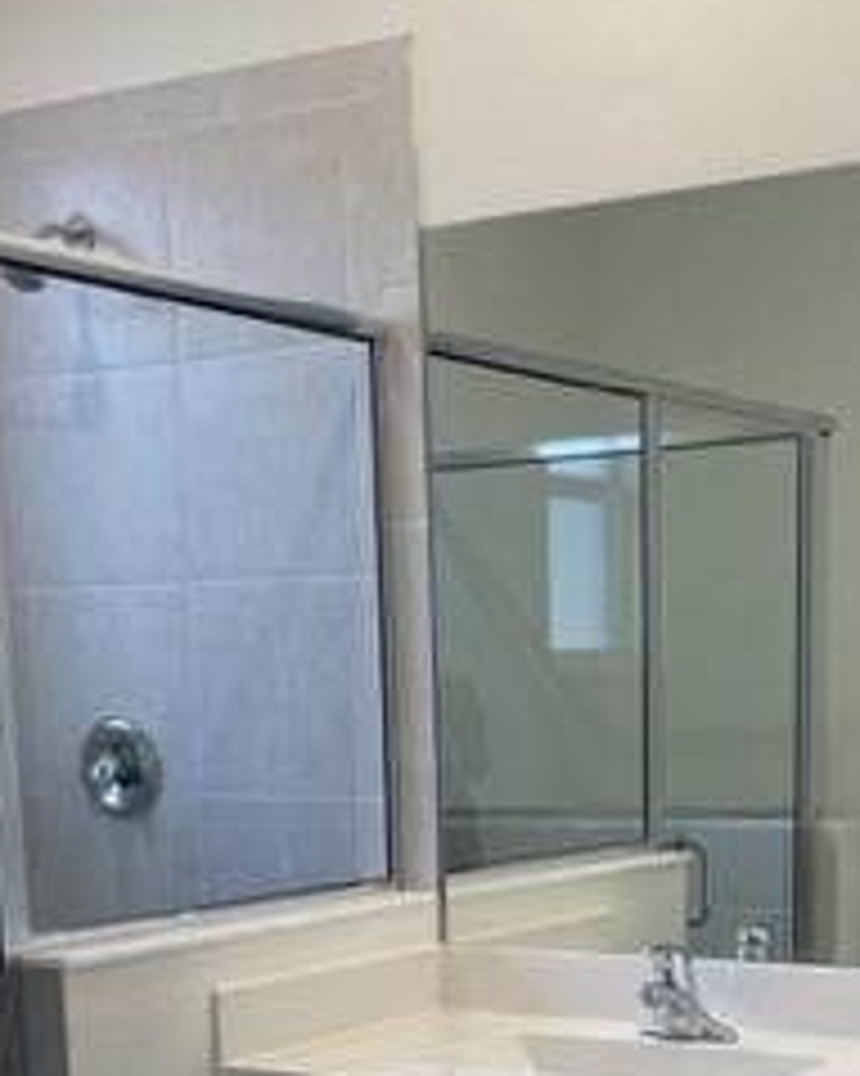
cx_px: 527
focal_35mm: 68
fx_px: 2165
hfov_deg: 22.4
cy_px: 1085
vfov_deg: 26.4
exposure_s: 1/120
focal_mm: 4.2
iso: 64
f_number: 1.6
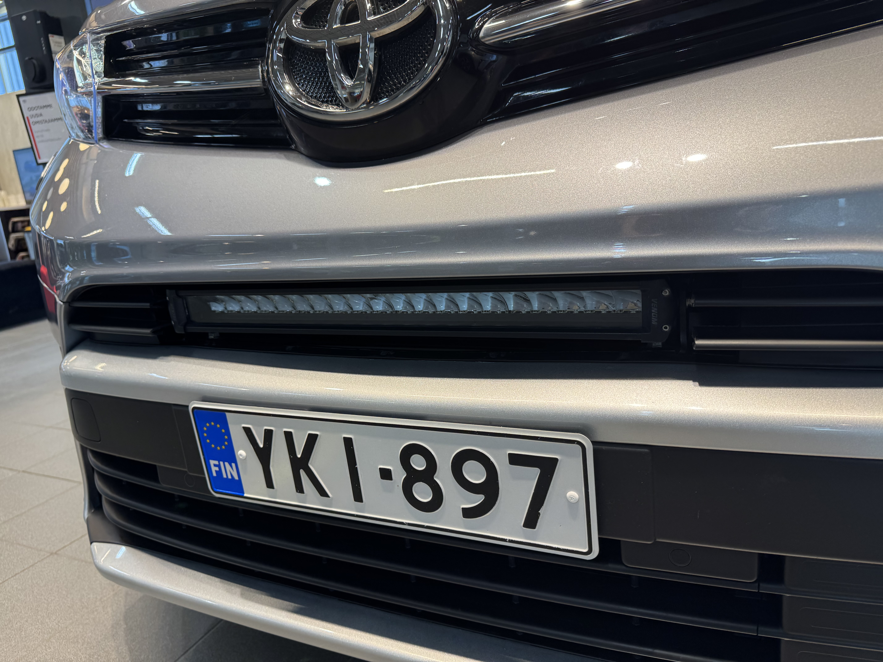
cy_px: 331
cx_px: 442
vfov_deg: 56.8
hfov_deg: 71.6
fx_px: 612
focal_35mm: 24
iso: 64
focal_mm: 6.76
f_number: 1.78
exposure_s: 1/121
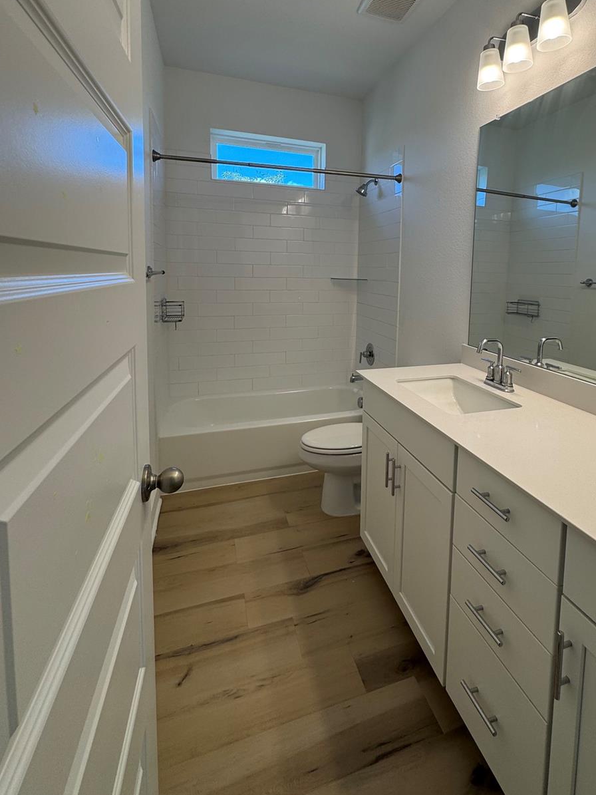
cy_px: 305
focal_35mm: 18
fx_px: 413
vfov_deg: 86.3
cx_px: 362
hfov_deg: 70.7
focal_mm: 2.22
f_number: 2.2
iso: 50
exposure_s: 1/120
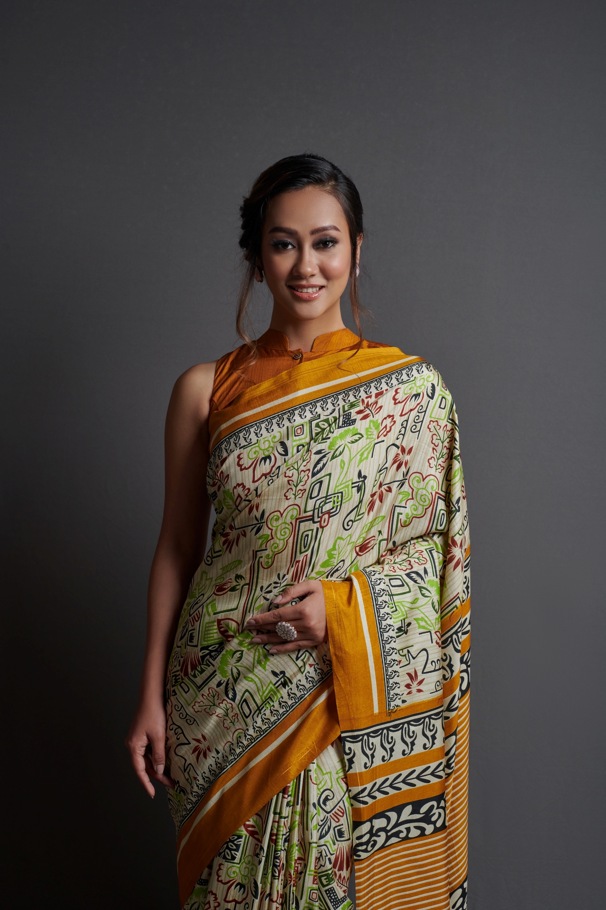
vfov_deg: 39.6
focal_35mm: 50
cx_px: 303
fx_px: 1263
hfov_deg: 27.0
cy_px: 455
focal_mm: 50
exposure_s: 1/160
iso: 100
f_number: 9
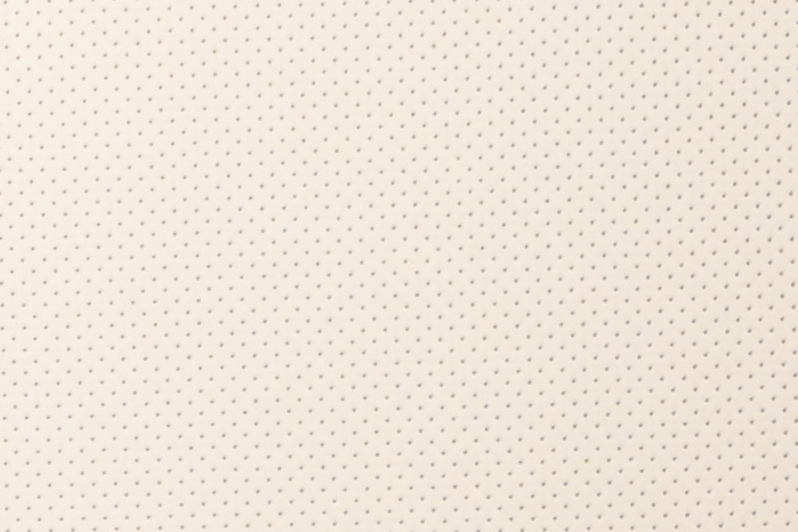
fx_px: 43066
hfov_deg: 1.1
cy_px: 183
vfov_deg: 0.7
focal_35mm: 1943
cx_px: -1236
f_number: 5.6
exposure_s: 1/50
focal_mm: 300
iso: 2000
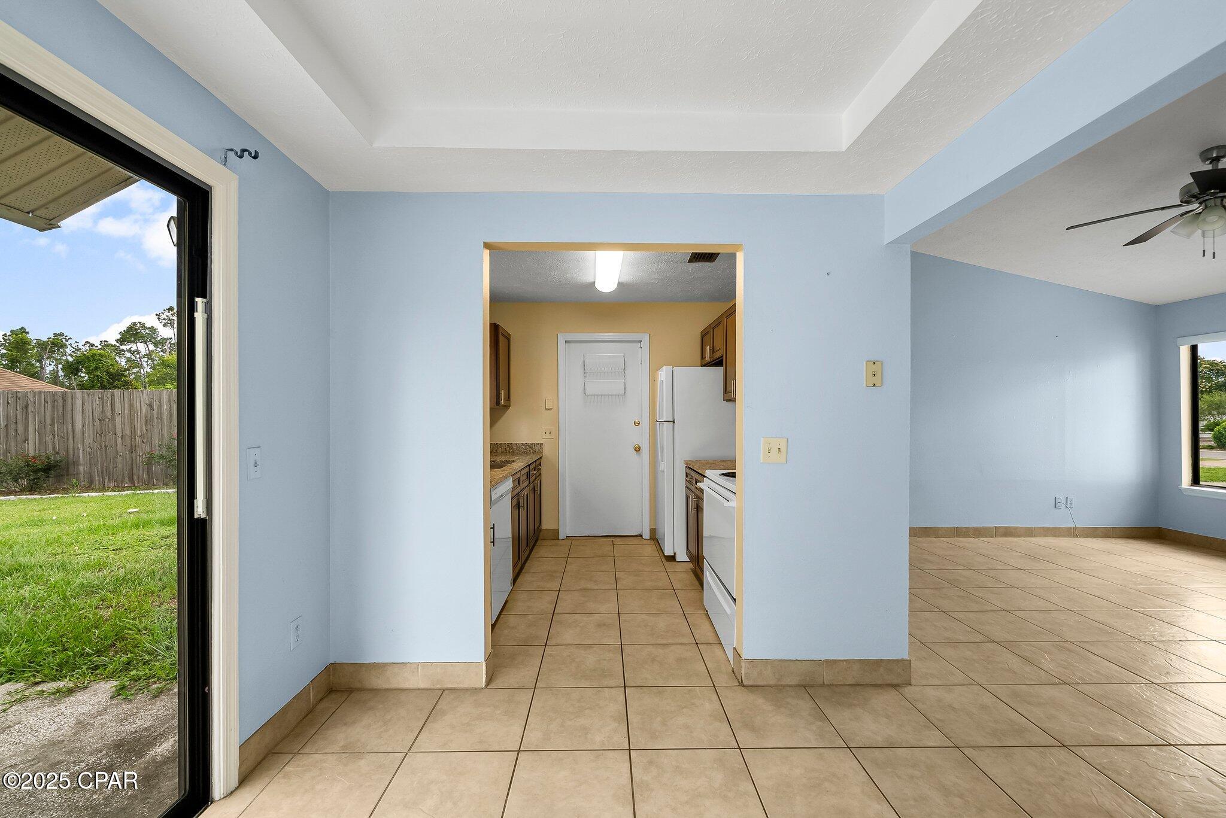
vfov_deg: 85.5
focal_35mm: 13
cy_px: 409
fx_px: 443
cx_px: 613
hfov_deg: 108.3
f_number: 8
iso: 500
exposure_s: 1/5
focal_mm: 13
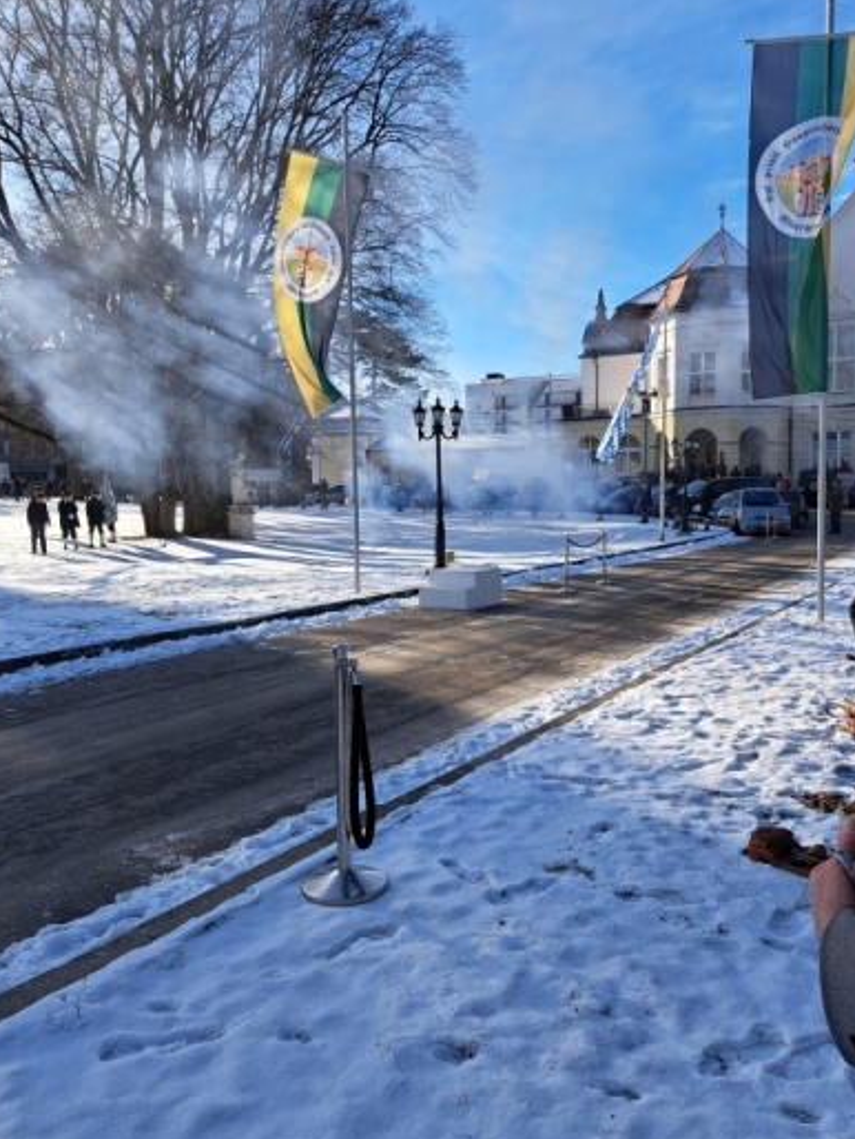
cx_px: 439
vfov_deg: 63.4
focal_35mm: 28
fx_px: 921
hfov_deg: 49.8
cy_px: 538
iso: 50
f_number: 1.8
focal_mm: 5.23
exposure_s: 1/904
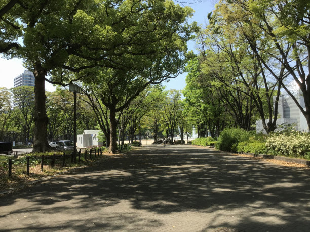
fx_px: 278
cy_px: 116
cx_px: 155
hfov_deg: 58.4
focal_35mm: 31
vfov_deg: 45.4
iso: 25
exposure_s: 1/620
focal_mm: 3.3
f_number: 2.4
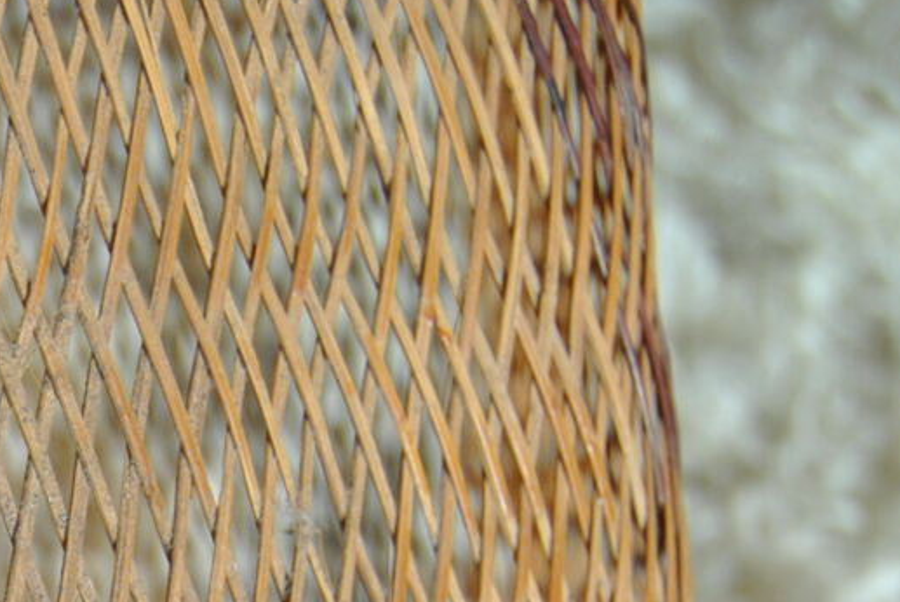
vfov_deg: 9.1
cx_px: -341
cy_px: 950
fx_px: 3654
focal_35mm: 146
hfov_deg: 13.4
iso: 250
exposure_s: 1/30
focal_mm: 26
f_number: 4
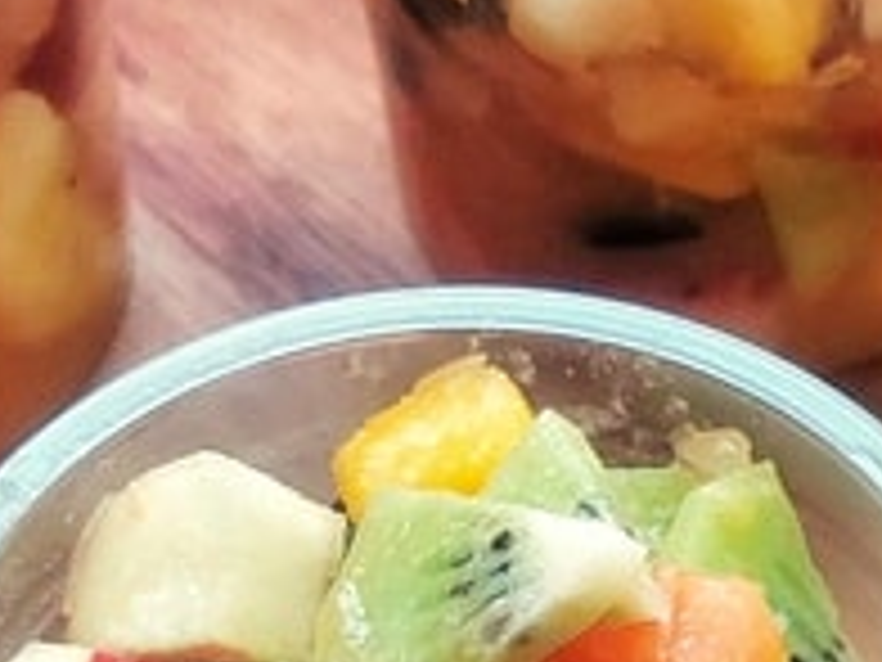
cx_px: 904
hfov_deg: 13.2
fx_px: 3745
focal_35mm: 147
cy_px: 1324
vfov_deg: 9.4
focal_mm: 5.23
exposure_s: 1/60.2
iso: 100
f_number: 1.8
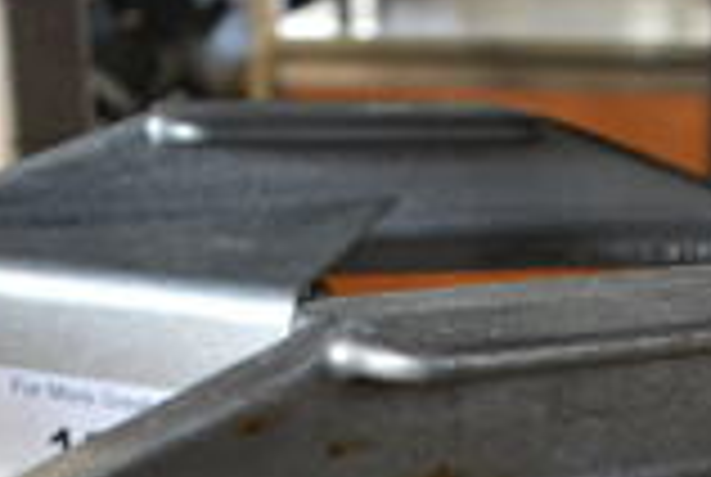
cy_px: 819
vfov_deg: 12.3
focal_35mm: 104
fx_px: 2058
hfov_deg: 19.3
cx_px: 603
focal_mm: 18
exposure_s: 1/30
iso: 450
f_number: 3.5
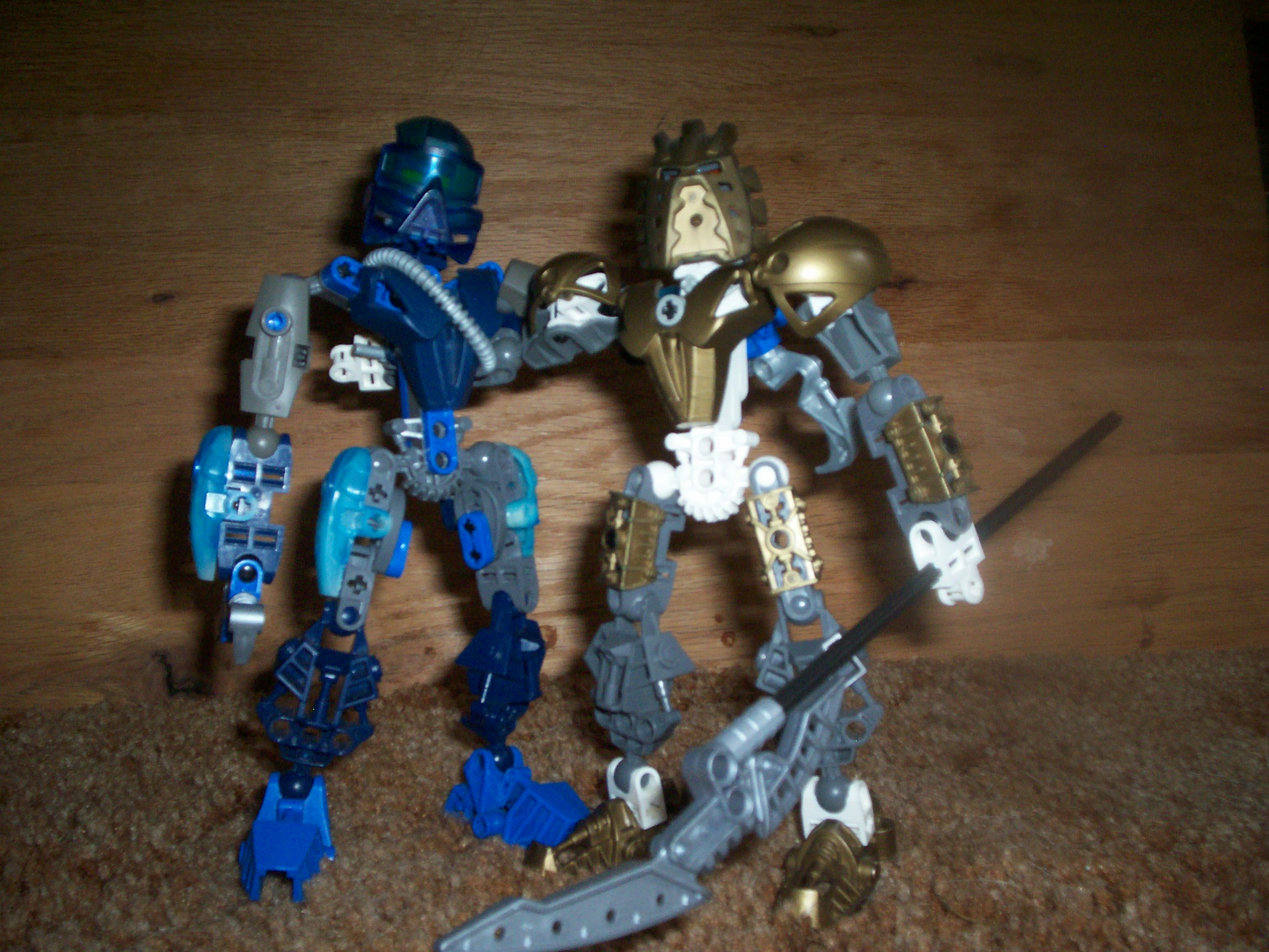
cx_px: 634
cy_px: 476
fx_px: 1320
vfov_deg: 39.7
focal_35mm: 36
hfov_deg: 51.4
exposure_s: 1/64
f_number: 4.5
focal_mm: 5.9
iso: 140
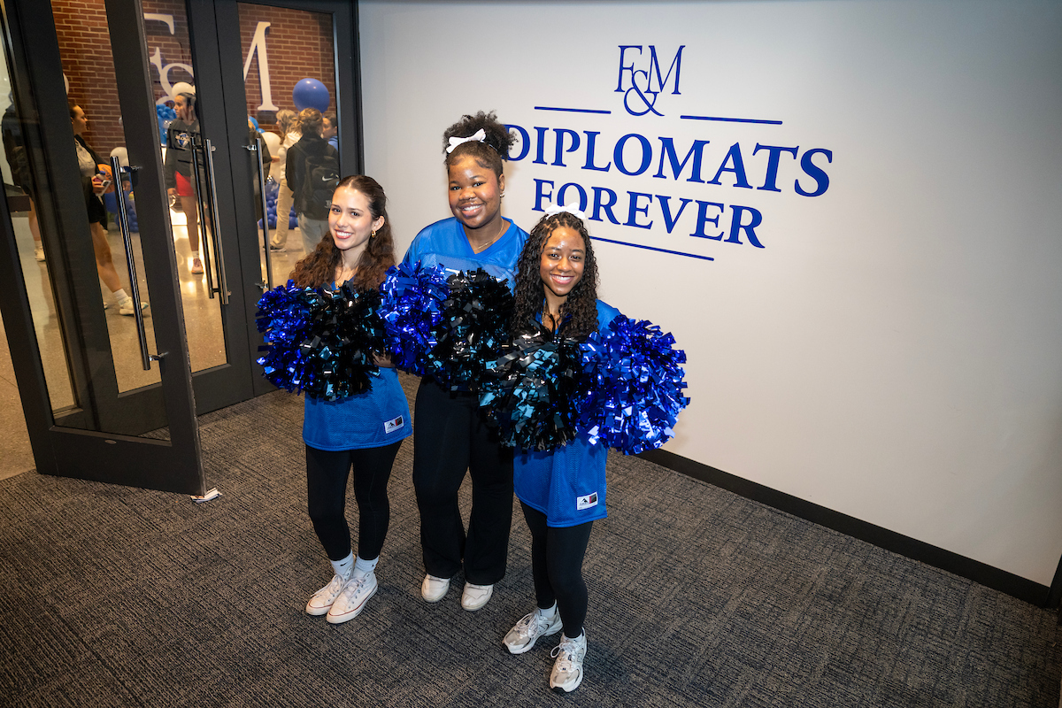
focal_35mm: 24
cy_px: 354
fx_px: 708
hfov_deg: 73.7
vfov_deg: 53.1
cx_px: 531
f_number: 2.8
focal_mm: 24
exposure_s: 1/250
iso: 1600
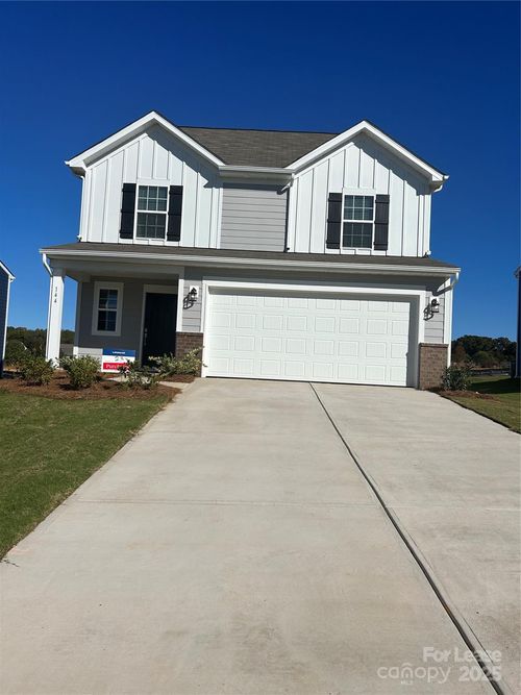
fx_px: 522
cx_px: 260
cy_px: 348
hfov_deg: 53.0
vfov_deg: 67.3
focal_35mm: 26
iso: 50
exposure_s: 1/12658
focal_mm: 5.7
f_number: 1.5
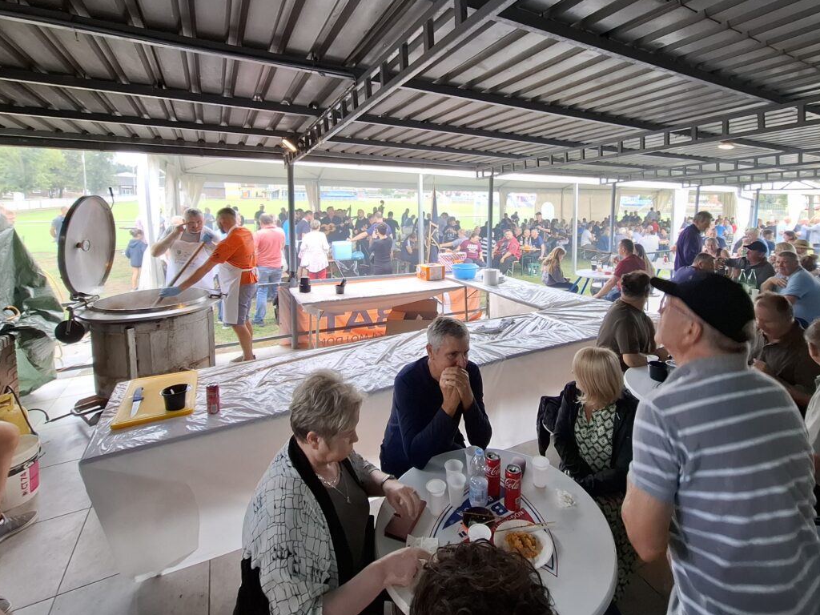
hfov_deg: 94.2
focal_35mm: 16
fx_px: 379
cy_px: 246
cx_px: 451
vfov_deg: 77.2
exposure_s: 1/50
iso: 40
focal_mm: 1.74
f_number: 2.2
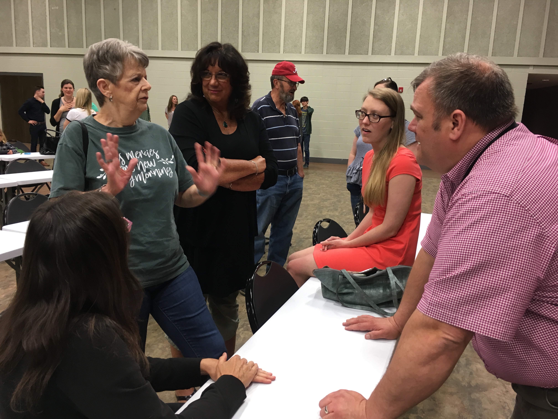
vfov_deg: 48.2
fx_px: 467
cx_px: 279
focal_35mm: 29
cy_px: 210
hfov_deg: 61.7
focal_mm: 4.15
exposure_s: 1/30
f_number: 2.2
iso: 80
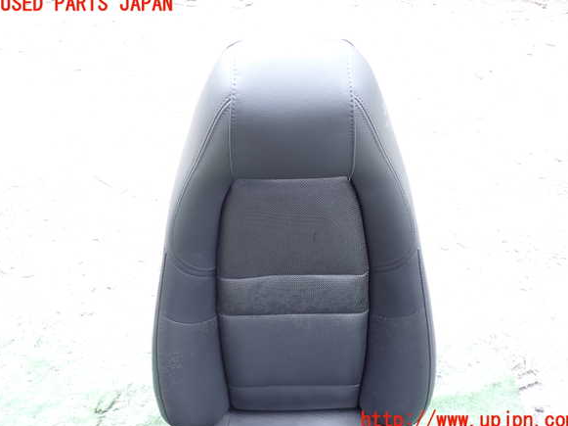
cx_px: 288
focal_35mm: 31
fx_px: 508
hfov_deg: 58.4
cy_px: 213
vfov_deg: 45.4
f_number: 2.3
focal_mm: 5.4
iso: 100
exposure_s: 1/80
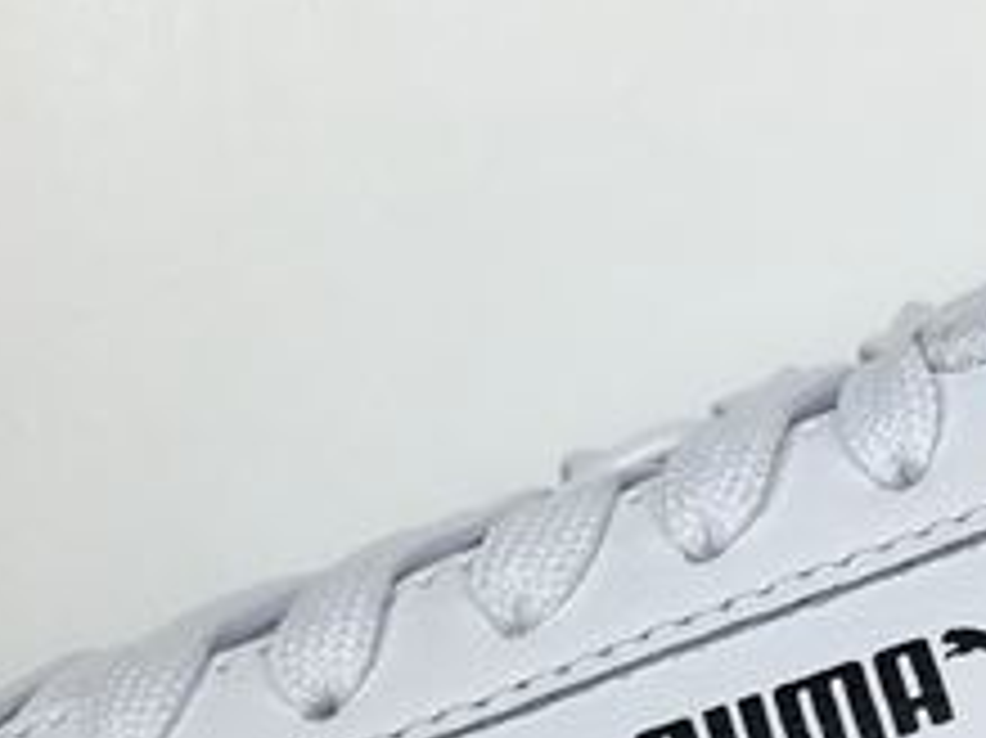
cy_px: 896
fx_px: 3018
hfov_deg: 18.2
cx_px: 900
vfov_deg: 13.5
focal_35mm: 106
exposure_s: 1/124
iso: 25
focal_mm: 4.15
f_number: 2.2
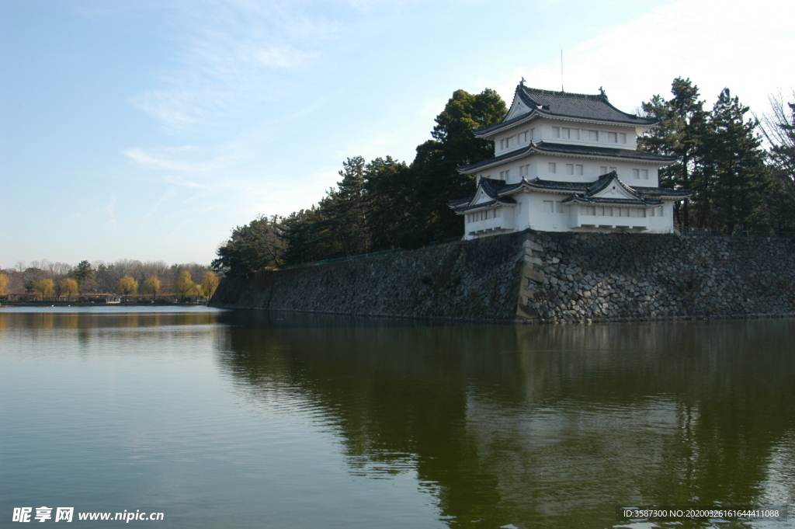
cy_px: 264
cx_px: 398
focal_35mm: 36
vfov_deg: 36.8
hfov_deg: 53.2
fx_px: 794
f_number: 8
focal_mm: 24
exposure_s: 1/250
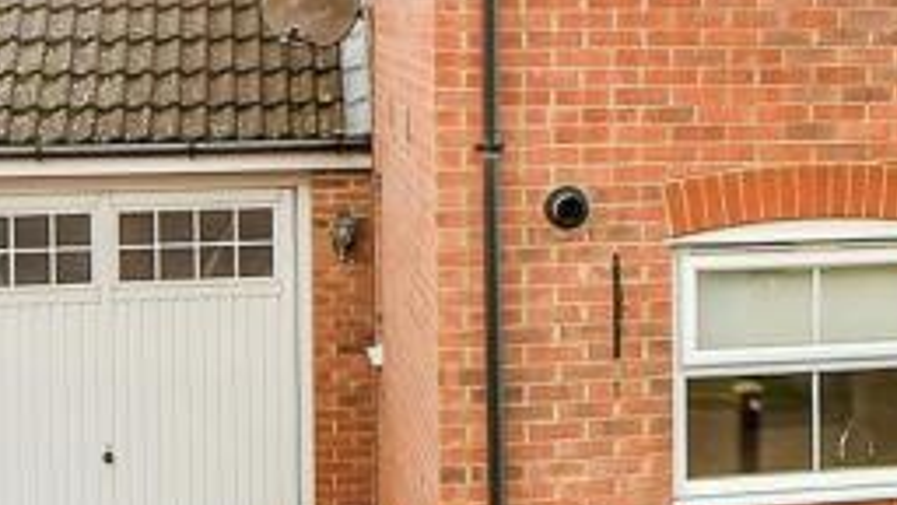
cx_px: 999
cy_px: -100
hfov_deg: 28.4
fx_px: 1594
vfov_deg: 17.2
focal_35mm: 67
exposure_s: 1/160
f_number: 6.3
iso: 500
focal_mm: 11
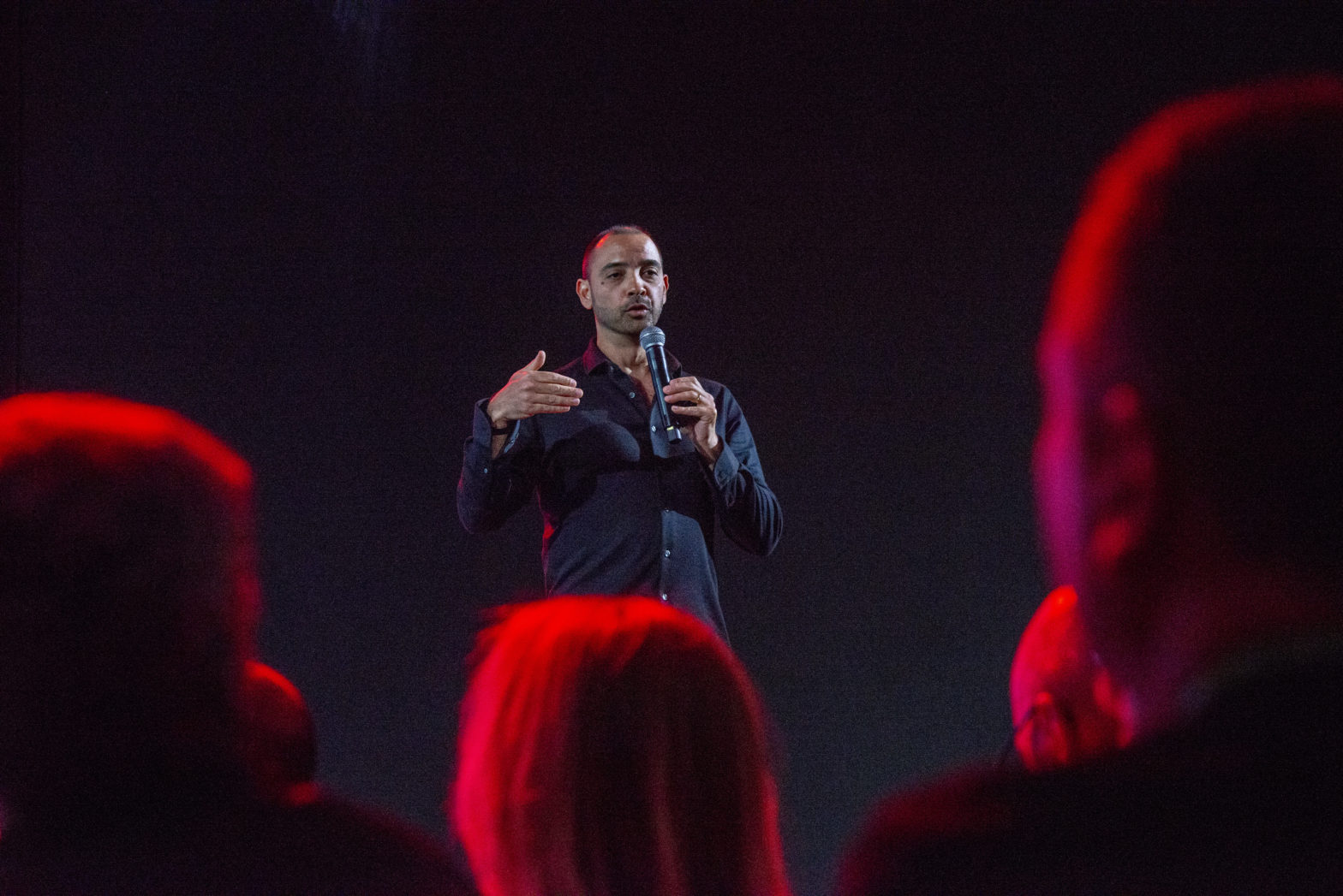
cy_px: 448
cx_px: 672
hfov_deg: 15.8
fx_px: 4852
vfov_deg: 10.6
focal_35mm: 130
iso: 3200
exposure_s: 1/320
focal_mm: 130
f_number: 8
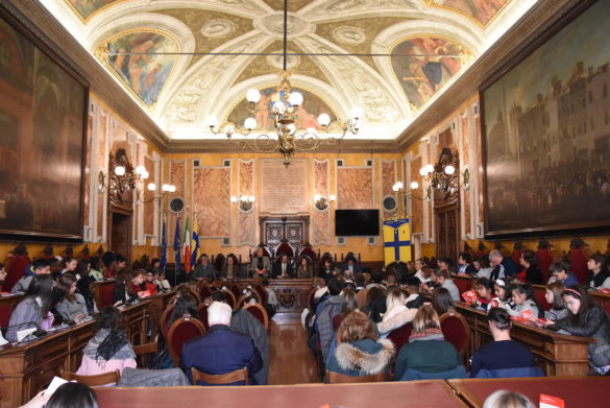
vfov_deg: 43.7
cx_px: 305
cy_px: 204
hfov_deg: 61.9
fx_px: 509
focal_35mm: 30
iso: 2200
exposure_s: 1/250
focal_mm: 20
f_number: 4
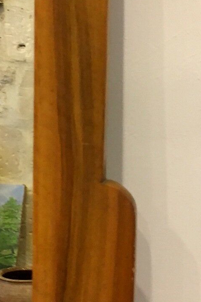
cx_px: 45
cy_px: 140
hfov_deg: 16.0
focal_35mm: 85
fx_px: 712
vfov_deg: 23.9
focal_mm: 4.15
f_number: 2.2
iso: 200
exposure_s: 1/33
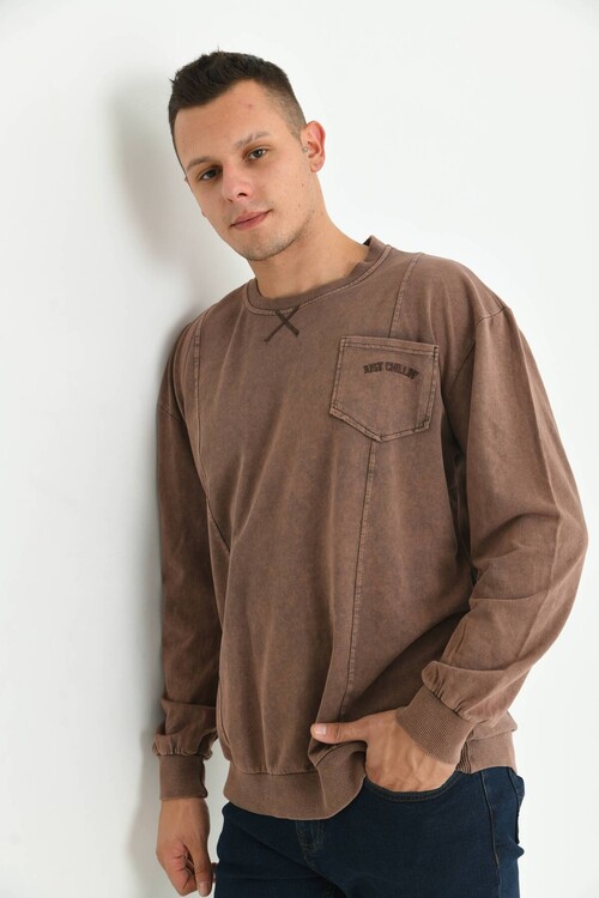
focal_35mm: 48
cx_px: 300
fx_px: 1198
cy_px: 449
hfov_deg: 28.1
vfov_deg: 41.1
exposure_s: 1/125
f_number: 5.6
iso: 160
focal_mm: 48
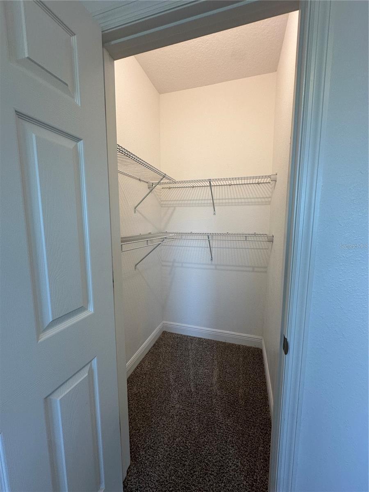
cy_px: 246
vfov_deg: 102.1
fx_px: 199
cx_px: 184
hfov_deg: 85.7
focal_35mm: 14
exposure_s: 1/120
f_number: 2.2
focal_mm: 2.22
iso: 100
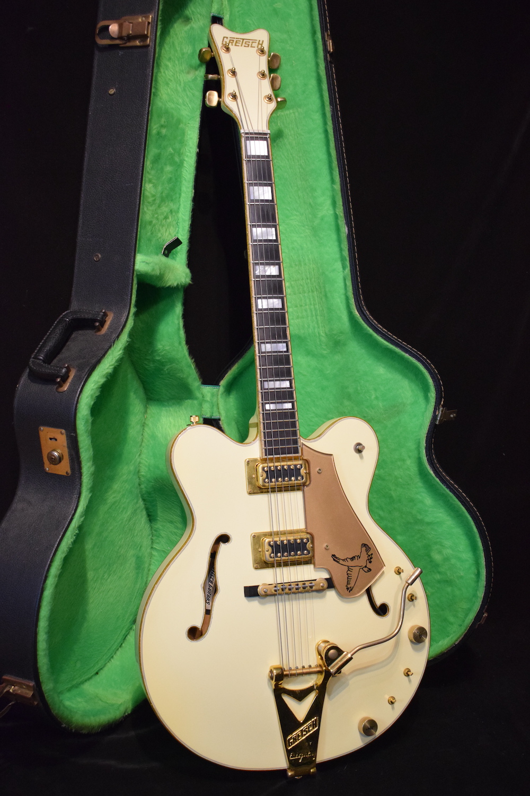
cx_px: 265
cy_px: 398
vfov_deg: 49.6
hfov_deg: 34.2
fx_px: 861
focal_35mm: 39
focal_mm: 26
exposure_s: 1/60
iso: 3200
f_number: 4
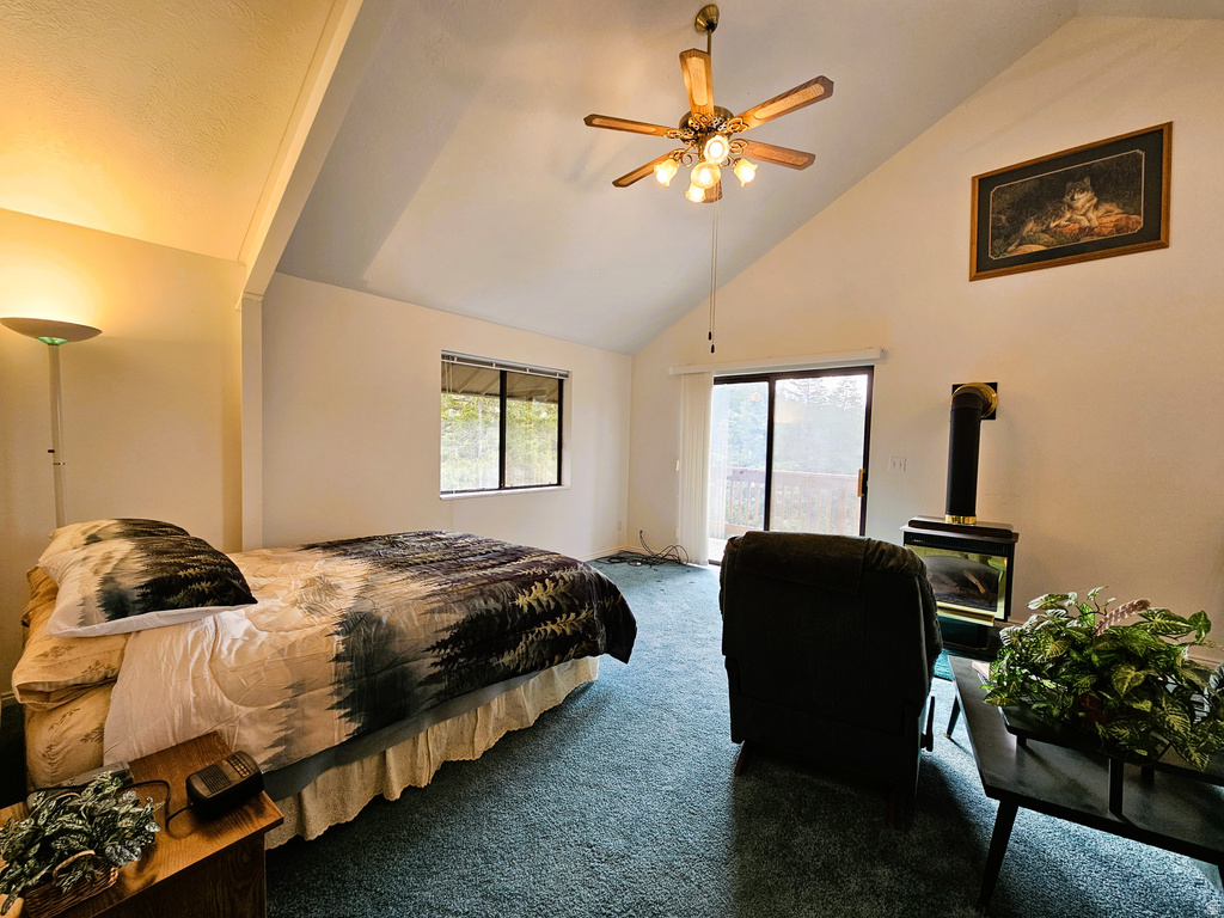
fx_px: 460
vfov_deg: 89.9
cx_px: 612
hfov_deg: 106.2
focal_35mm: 13
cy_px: 459
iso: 64
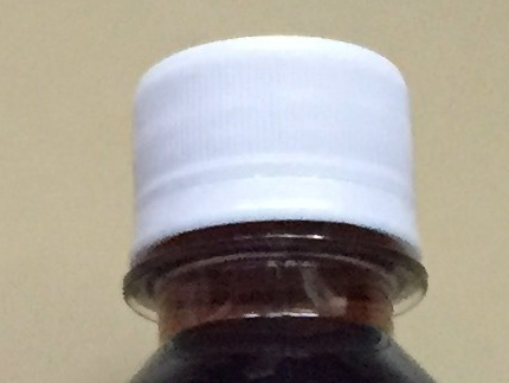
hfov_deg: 9.0
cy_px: 1144
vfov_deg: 6.2
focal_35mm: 220
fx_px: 3237
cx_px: 277
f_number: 2.2
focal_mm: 4.15
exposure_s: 1/30
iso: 250
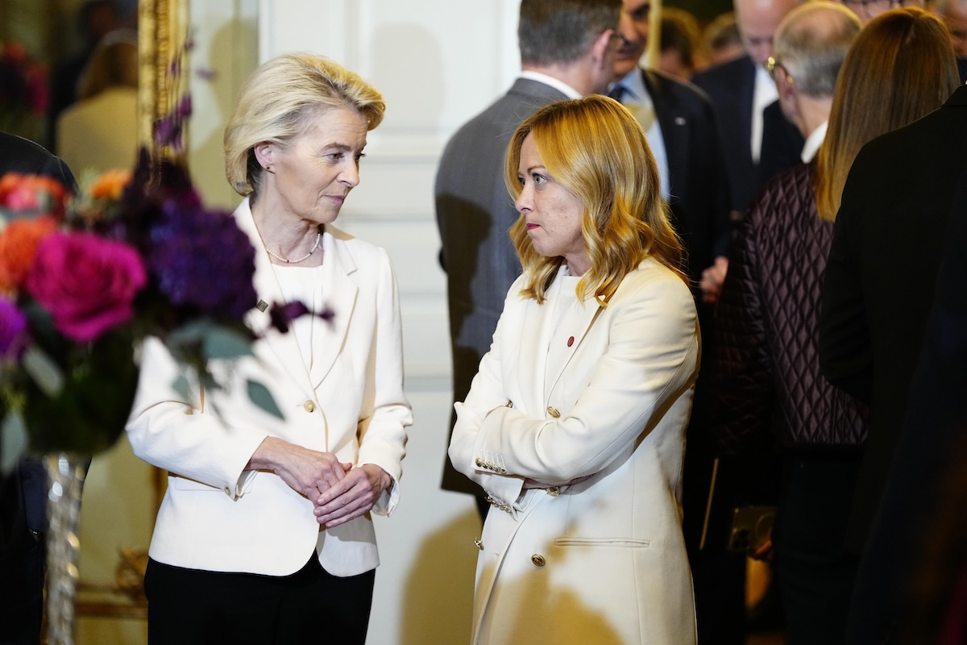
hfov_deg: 14.3
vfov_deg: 9.6
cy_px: 322
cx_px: 484
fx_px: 3841
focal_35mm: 143
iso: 4000
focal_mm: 143
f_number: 2.8
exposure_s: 1/160
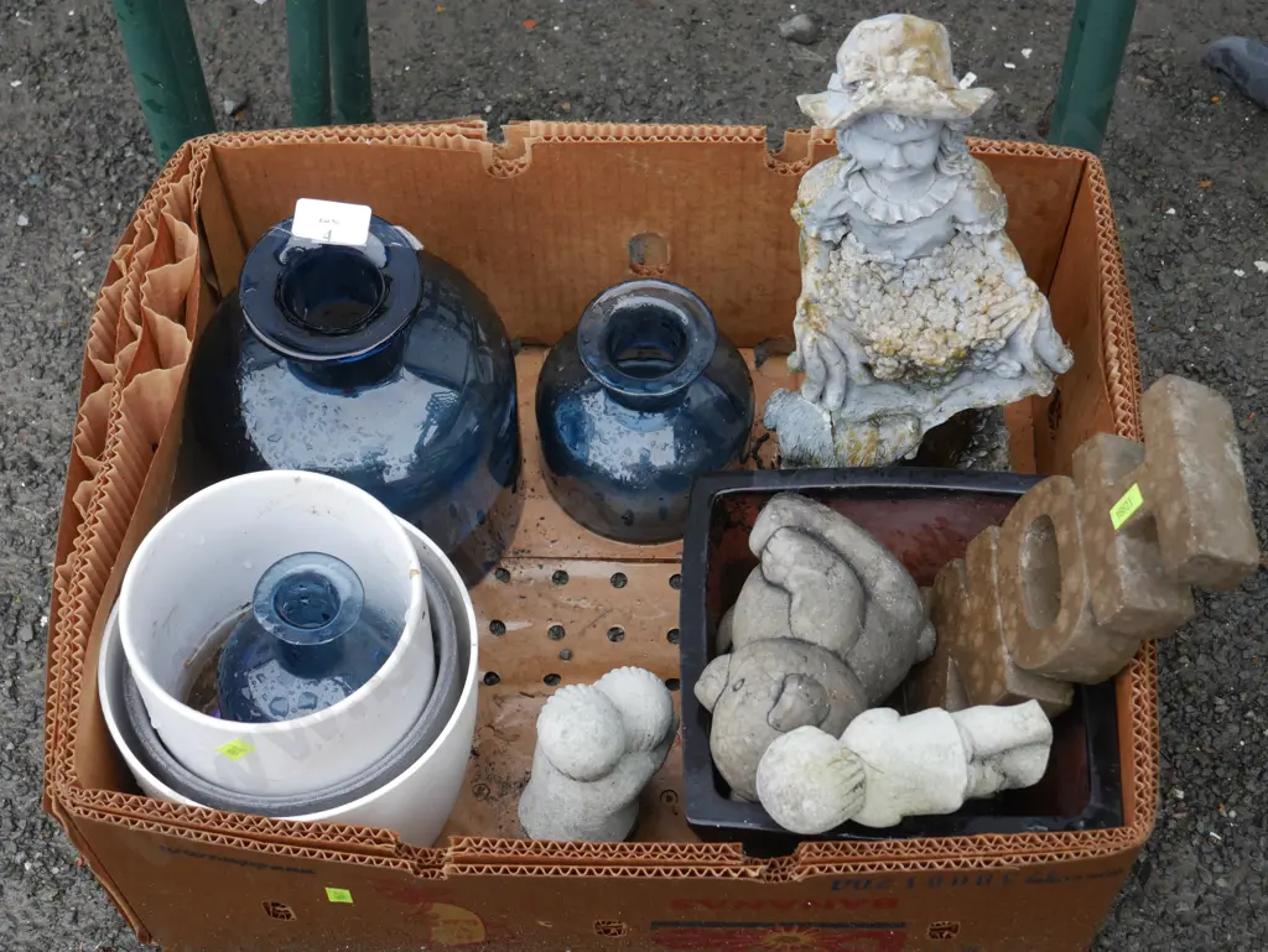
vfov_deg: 27.1
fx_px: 1979
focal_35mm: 54
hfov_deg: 35.5
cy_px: 476
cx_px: 634
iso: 400
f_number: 5.3
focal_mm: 27
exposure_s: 1/60
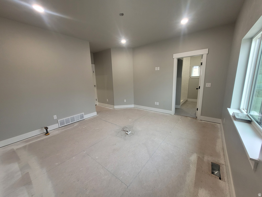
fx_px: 98
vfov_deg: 89.9
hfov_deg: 106.2
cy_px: 98
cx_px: 131
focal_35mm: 13
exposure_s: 1/60
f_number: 2.2
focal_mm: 1.74
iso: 100
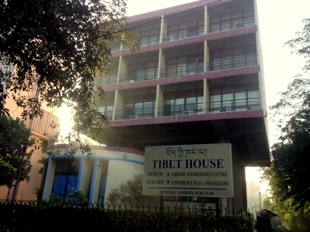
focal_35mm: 35
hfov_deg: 52.6
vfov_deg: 40.7
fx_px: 314
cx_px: 155
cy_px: 116
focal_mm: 4.28
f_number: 2.4
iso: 50
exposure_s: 1/240
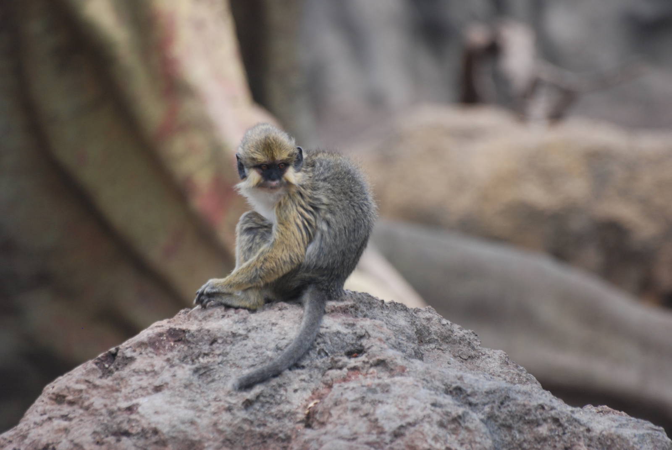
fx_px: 8410
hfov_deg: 4.6
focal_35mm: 450
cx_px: 336
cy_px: 225
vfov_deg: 3.1
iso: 360
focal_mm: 300
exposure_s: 1/500
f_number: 5.6
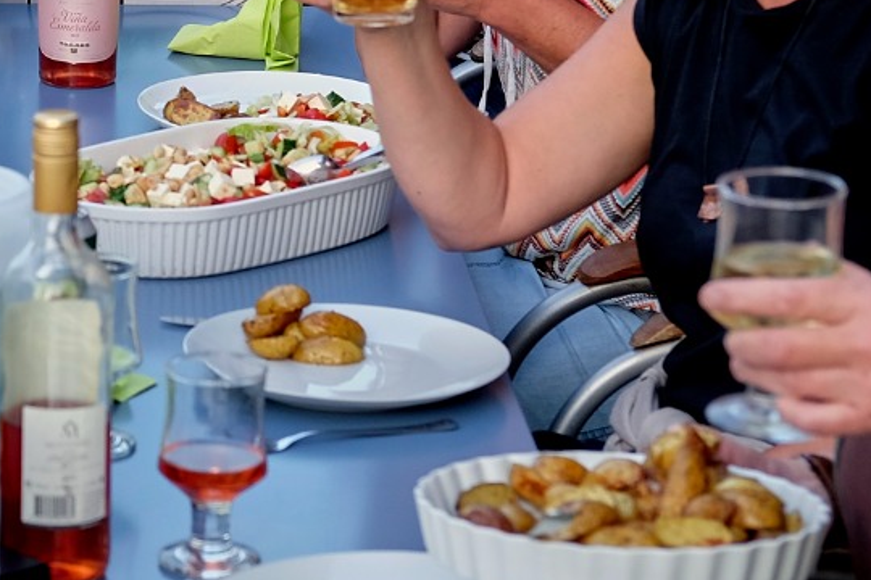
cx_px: -61
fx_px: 3847
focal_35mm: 159
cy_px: -58
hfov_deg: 12.7
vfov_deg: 8.6
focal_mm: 35
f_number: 3.6
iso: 320
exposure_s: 1/200
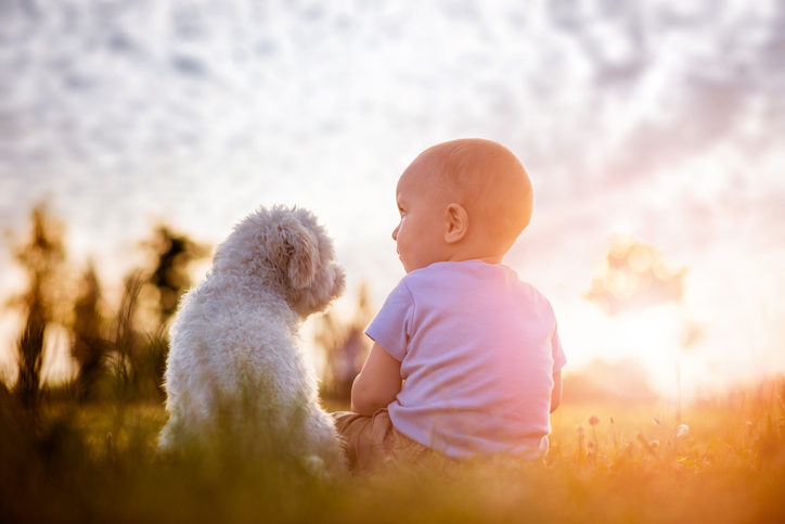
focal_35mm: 85
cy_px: 262
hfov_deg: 23.9
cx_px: 392
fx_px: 1854
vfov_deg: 16.1
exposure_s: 1/200
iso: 100
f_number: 2
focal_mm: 85
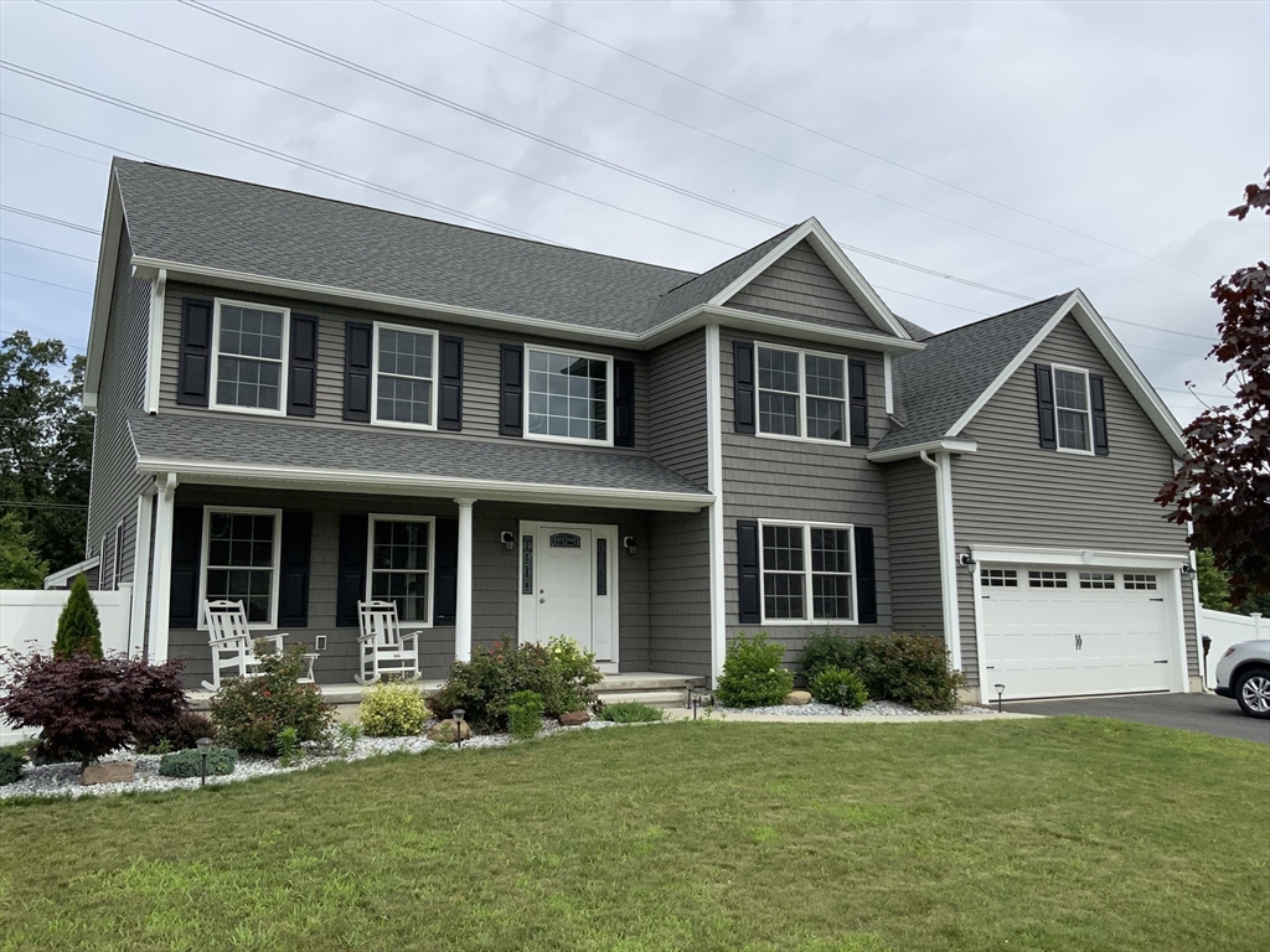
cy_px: 476
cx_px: 635
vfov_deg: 48.2
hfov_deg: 61.7
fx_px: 1064
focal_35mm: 29
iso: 20
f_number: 1.8
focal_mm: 3
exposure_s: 1/2538
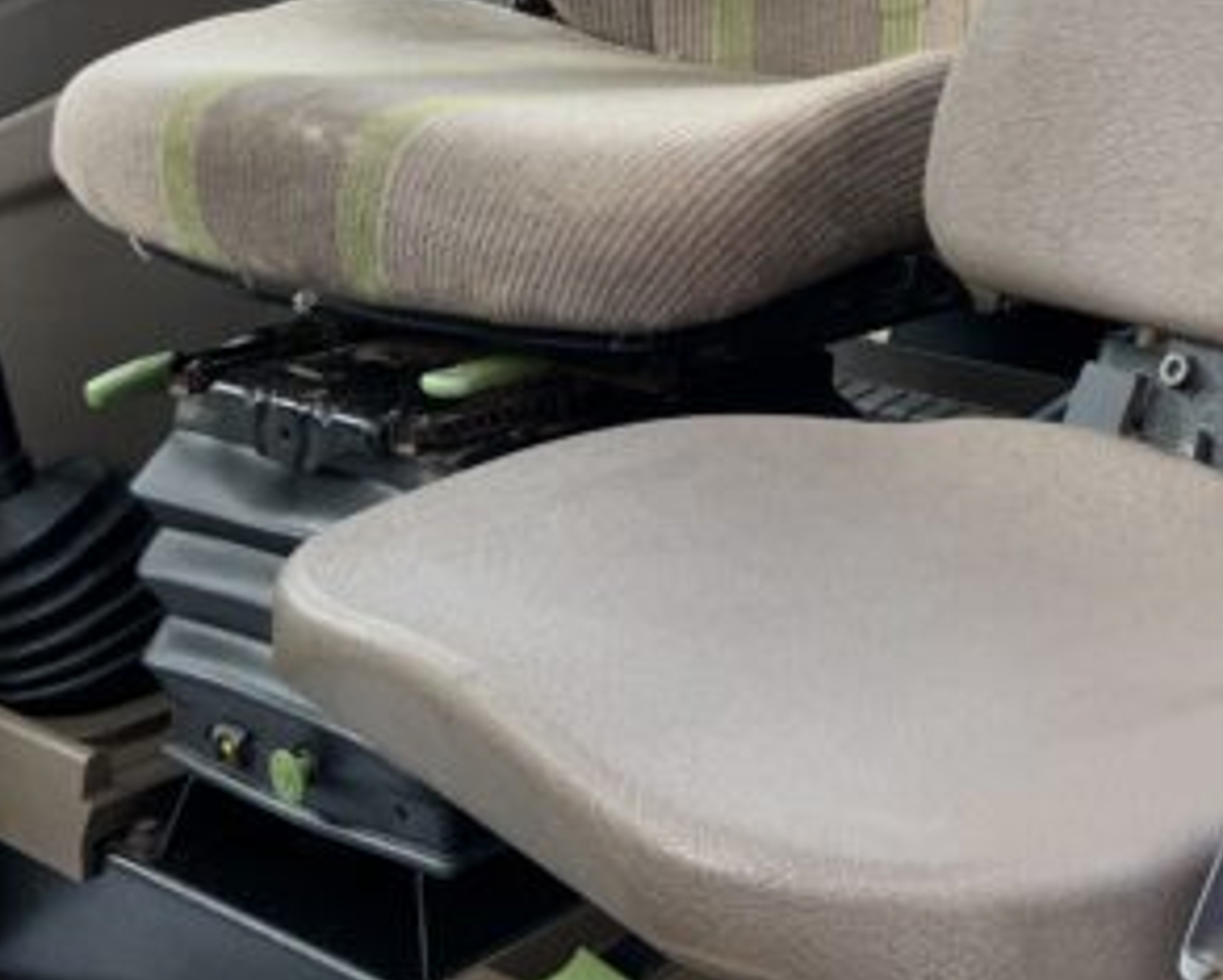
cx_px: 892
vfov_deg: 24.2
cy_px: 188
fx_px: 2246
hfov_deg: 30.0
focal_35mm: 62
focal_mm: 3
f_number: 1.8
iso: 16
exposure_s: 1/133
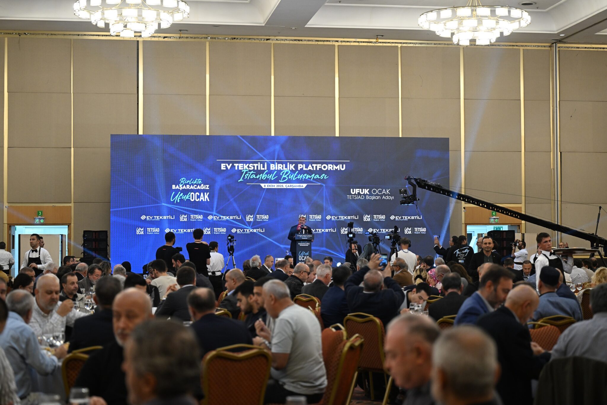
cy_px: 202
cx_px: 304
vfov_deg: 19.5
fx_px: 1180
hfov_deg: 28.8
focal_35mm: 70
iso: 1600
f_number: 2.8
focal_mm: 70
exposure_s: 1/160
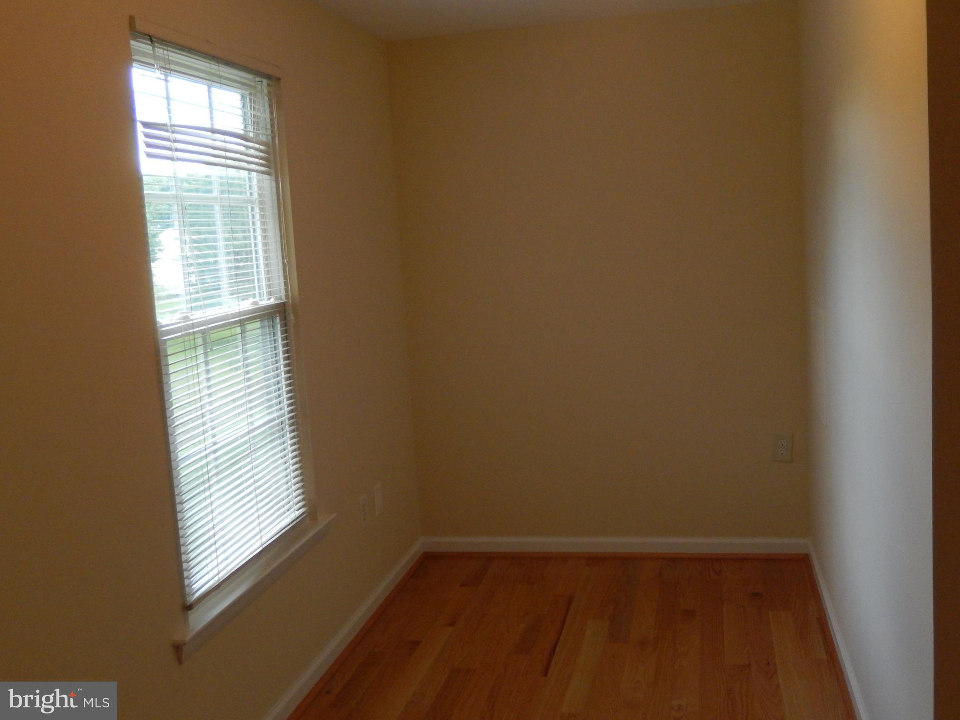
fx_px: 998
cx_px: 480
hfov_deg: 51.4
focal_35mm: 36
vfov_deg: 39.7
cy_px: 360
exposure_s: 1/50
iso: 400
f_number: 4
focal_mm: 6.5
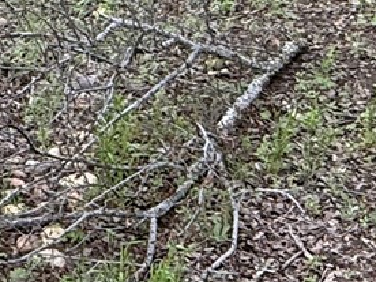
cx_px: -202
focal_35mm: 104
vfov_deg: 13.6
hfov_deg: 17.0
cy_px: -98
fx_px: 1130
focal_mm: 2.22
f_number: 2.2
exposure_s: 1/232
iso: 64
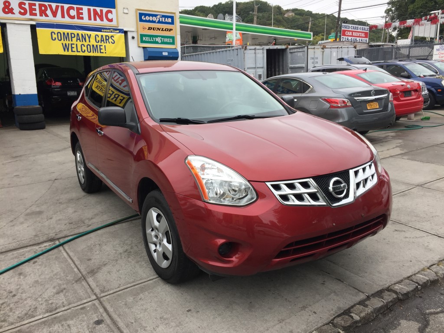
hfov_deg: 61.7
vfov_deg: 48.2
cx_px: 222
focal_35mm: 29
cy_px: 166
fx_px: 372
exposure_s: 1/341
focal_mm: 4.15
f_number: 2.2
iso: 32
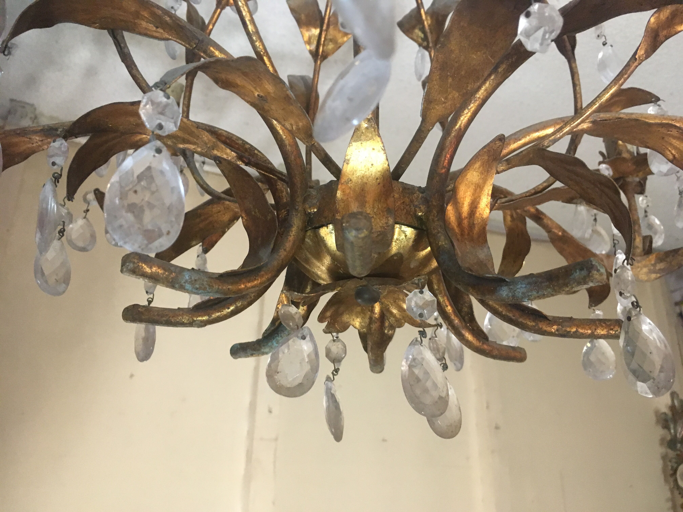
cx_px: 342
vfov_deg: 48.2
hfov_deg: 61.7
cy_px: 256
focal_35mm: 29
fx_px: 572
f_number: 2.2
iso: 200
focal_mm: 4.15
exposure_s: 1/25
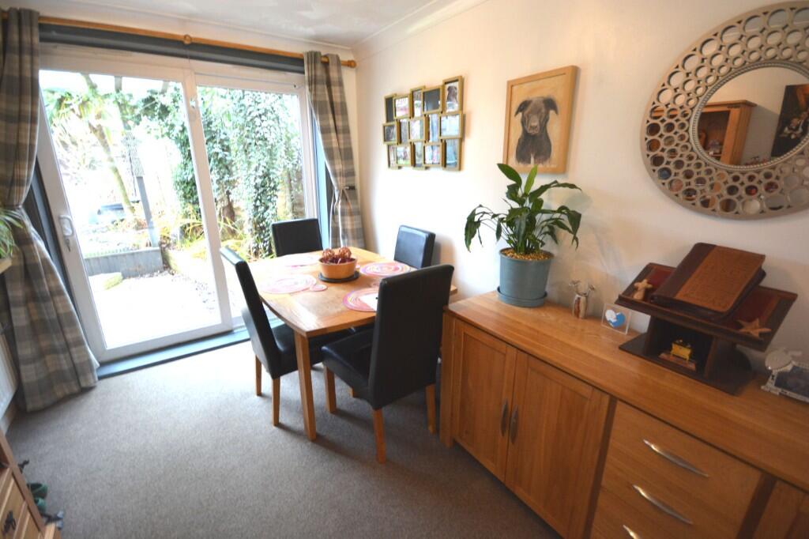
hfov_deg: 100.4
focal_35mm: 15
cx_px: 404
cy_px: 270
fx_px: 337
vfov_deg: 77.3
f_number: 4
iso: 900
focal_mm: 10
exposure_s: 1/30
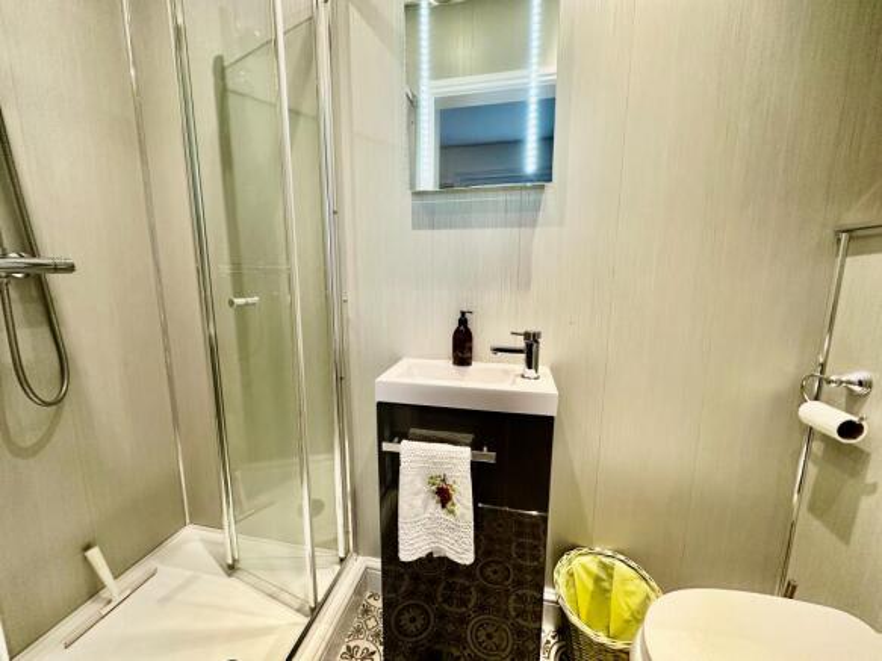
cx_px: 441
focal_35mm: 14
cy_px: 330
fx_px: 357
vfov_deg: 85.7
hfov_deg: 102.1
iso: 200
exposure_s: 1/50
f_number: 2.2
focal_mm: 2.22
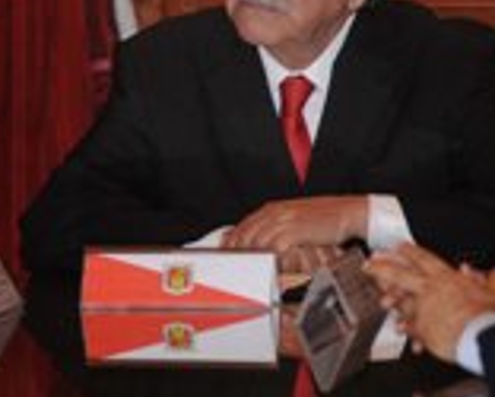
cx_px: -95
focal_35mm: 363
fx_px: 5321
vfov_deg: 4.3
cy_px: 133
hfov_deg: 5.3
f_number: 3.5
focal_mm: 135
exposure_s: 1/100
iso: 1250
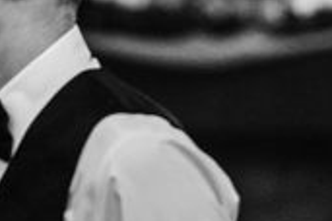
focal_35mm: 509
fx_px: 4694
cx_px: 12
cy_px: 198
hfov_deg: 4.0
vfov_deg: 2.7
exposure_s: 1/400
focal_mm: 85
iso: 1250
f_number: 1.8
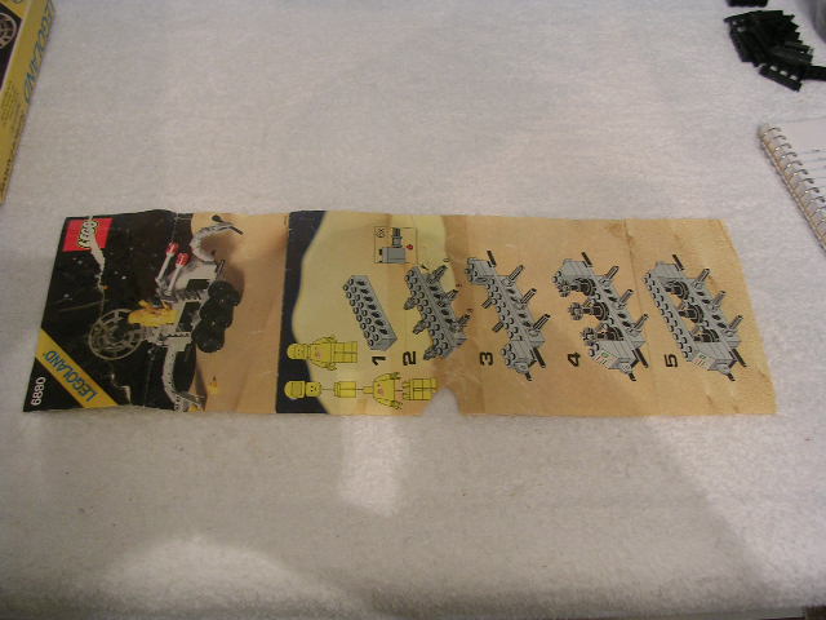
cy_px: 310
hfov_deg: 49.0
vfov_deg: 37.7
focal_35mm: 38
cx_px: 413
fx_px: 907
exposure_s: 1/6.8
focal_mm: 5.8
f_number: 2.8
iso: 50
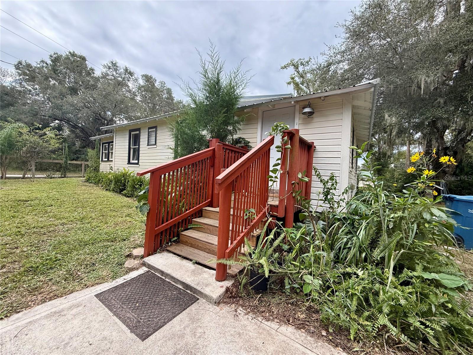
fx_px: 191
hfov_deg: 102.1
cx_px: 236
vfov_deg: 85.7
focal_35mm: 14
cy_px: 178
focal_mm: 2.22
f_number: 2.2
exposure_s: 1/204
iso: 64
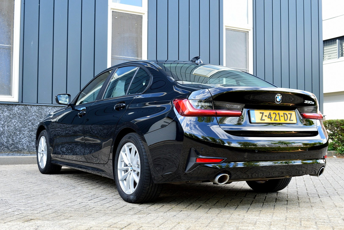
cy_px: 115
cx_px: 172
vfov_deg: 28.1
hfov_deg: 41.1
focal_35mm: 48
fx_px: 459
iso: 400
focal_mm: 32
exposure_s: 1/80
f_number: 8
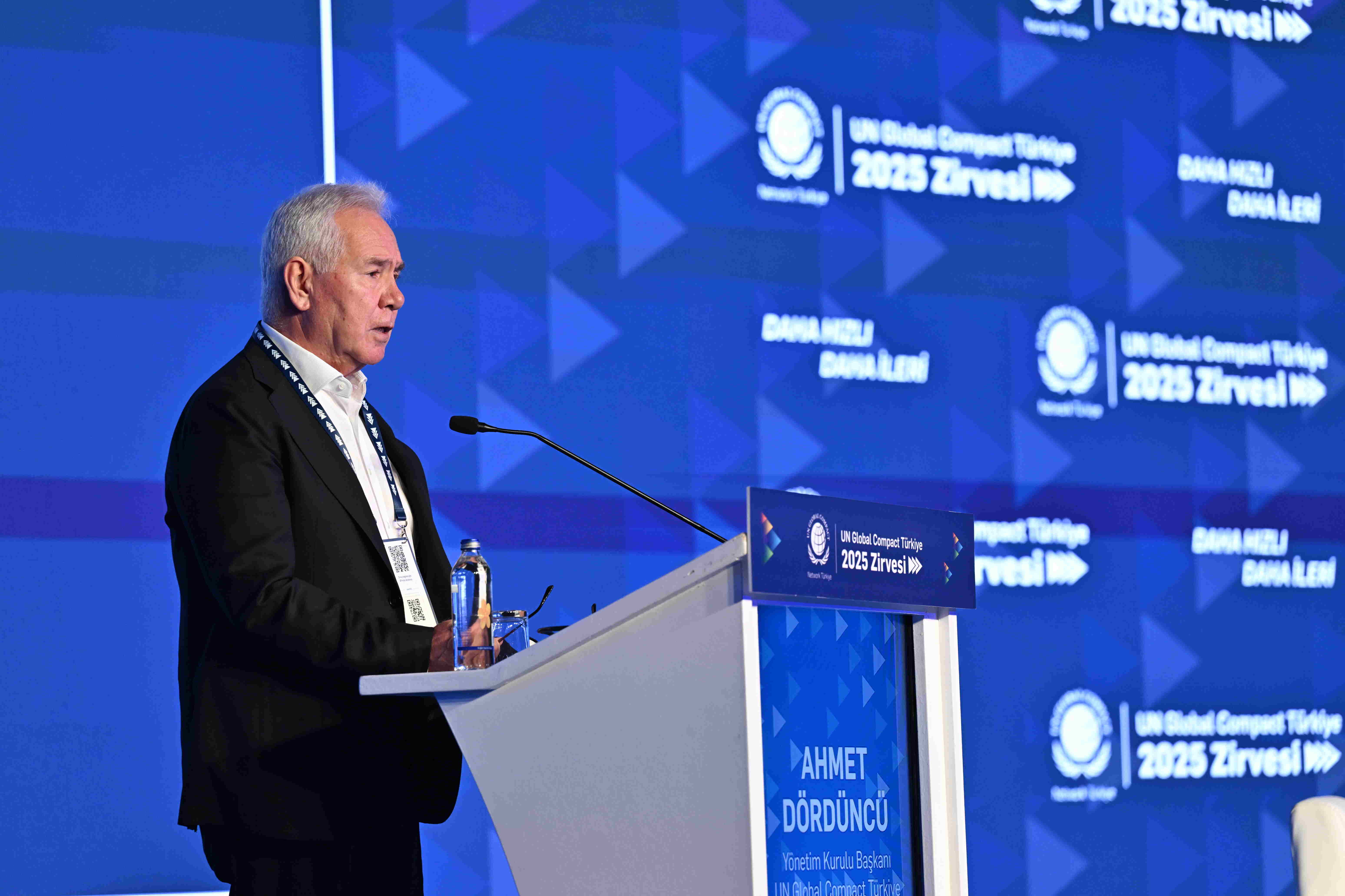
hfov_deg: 14.7
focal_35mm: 140
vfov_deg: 9.8
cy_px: 448
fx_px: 5230
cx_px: 672
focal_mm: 140
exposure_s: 1/250
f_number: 3.5
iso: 1600
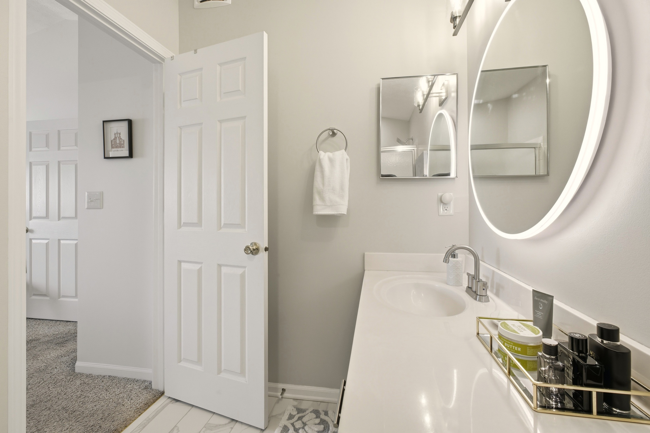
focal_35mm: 15
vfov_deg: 77.3
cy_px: 216
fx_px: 271
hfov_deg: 100.4
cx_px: 325
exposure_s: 1/320
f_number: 9
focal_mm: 10
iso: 400
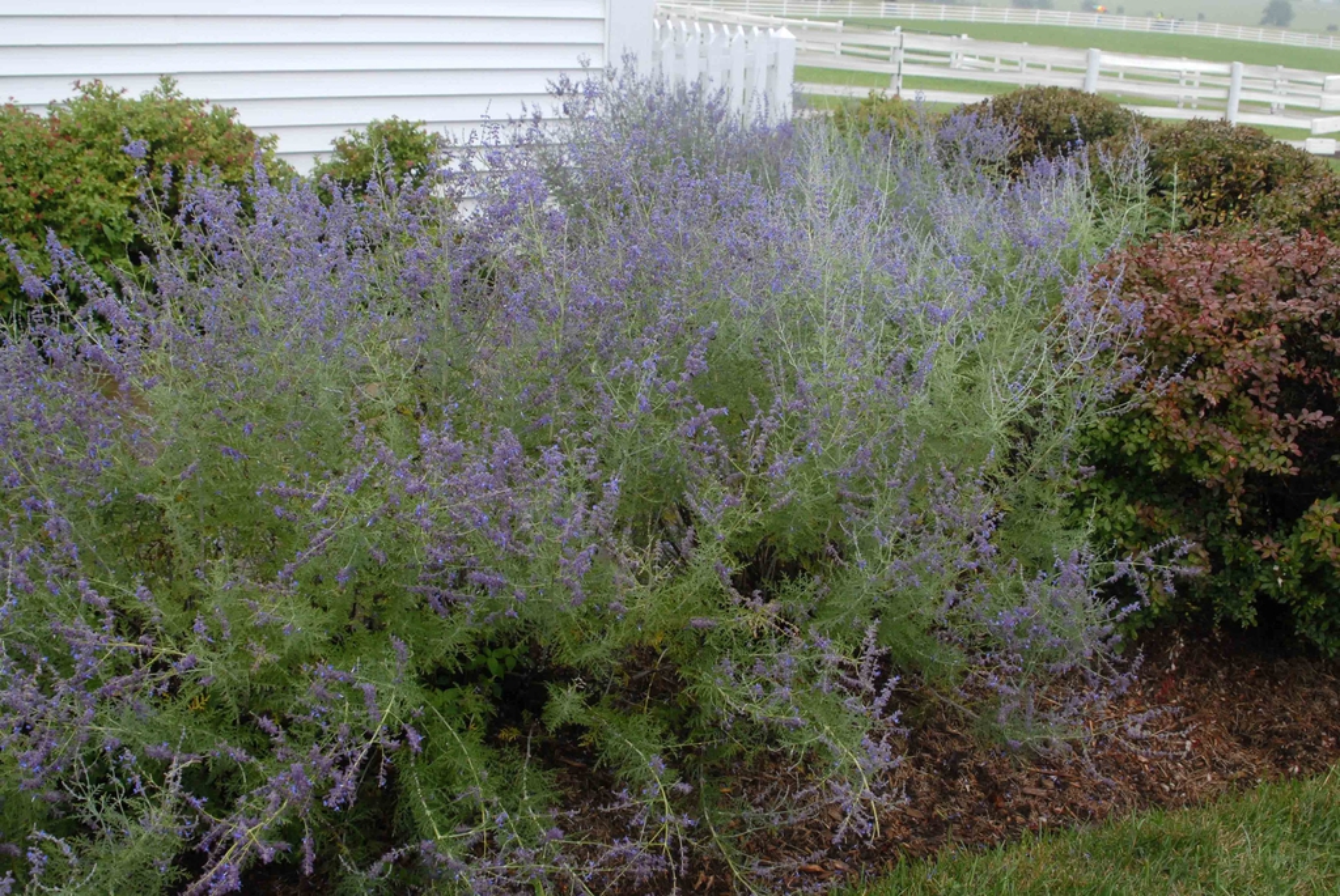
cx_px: 670
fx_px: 1565
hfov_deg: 46.4
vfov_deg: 32.0
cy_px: 448
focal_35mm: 42
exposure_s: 1/250
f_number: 7.1
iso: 400
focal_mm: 28
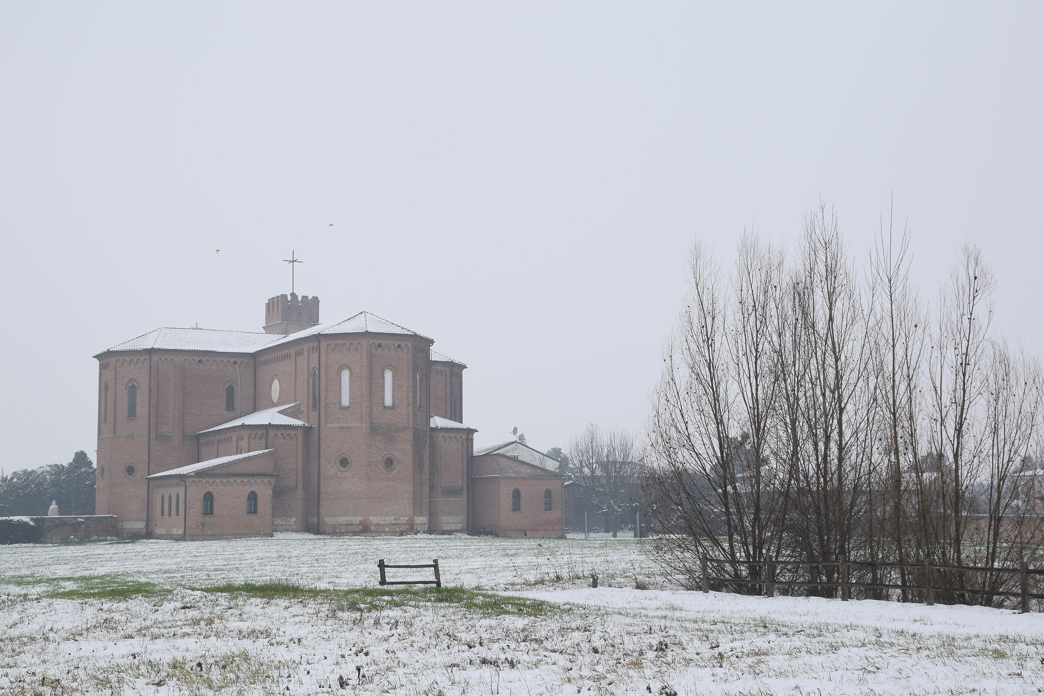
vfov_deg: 25.8
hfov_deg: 37.9
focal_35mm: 52
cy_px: 348
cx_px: 522
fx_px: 1522
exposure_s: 1/400
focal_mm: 35
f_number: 10
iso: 200
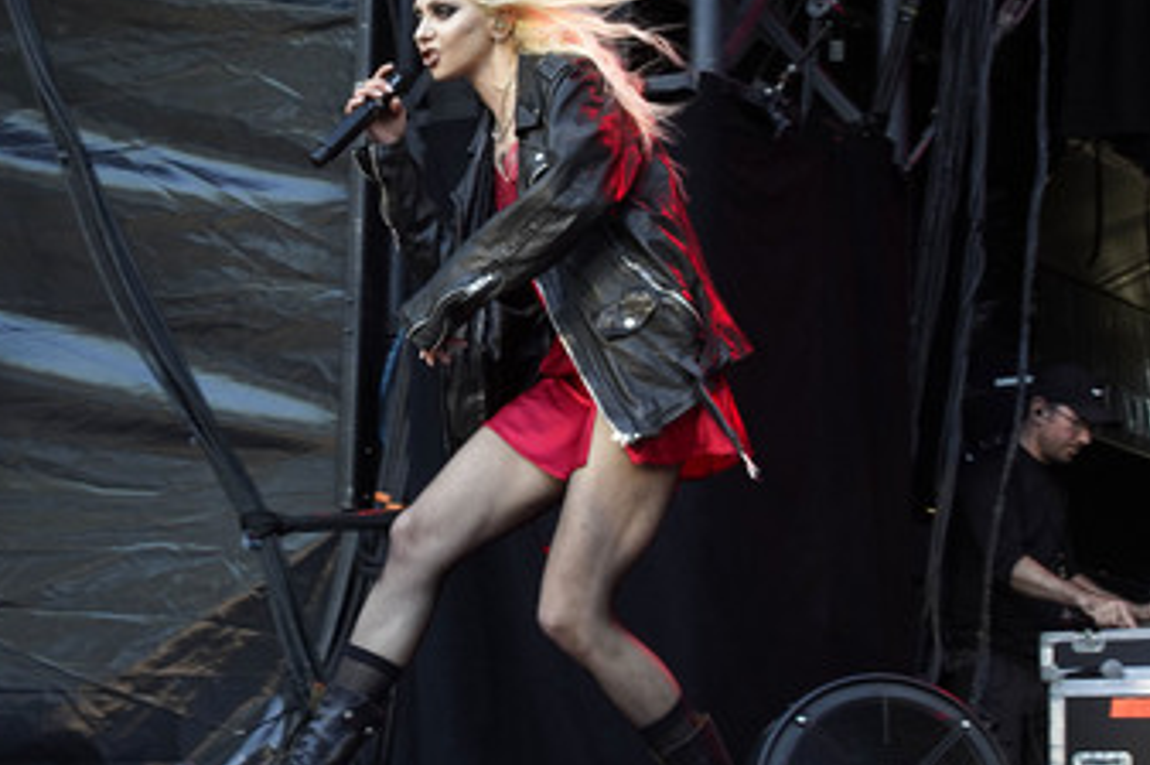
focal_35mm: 91
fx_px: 2904
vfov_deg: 15.0
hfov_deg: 22.4
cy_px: 348
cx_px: 445
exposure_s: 1/200
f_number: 8
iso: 1600
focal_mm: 68
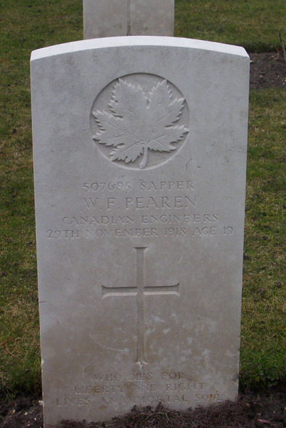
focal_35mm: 106
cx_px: 136
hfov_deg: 12.9
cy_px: 220
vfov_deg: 19.3
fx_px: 1262
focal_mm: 10.76
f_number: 3.62
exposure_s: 1/424
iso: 100
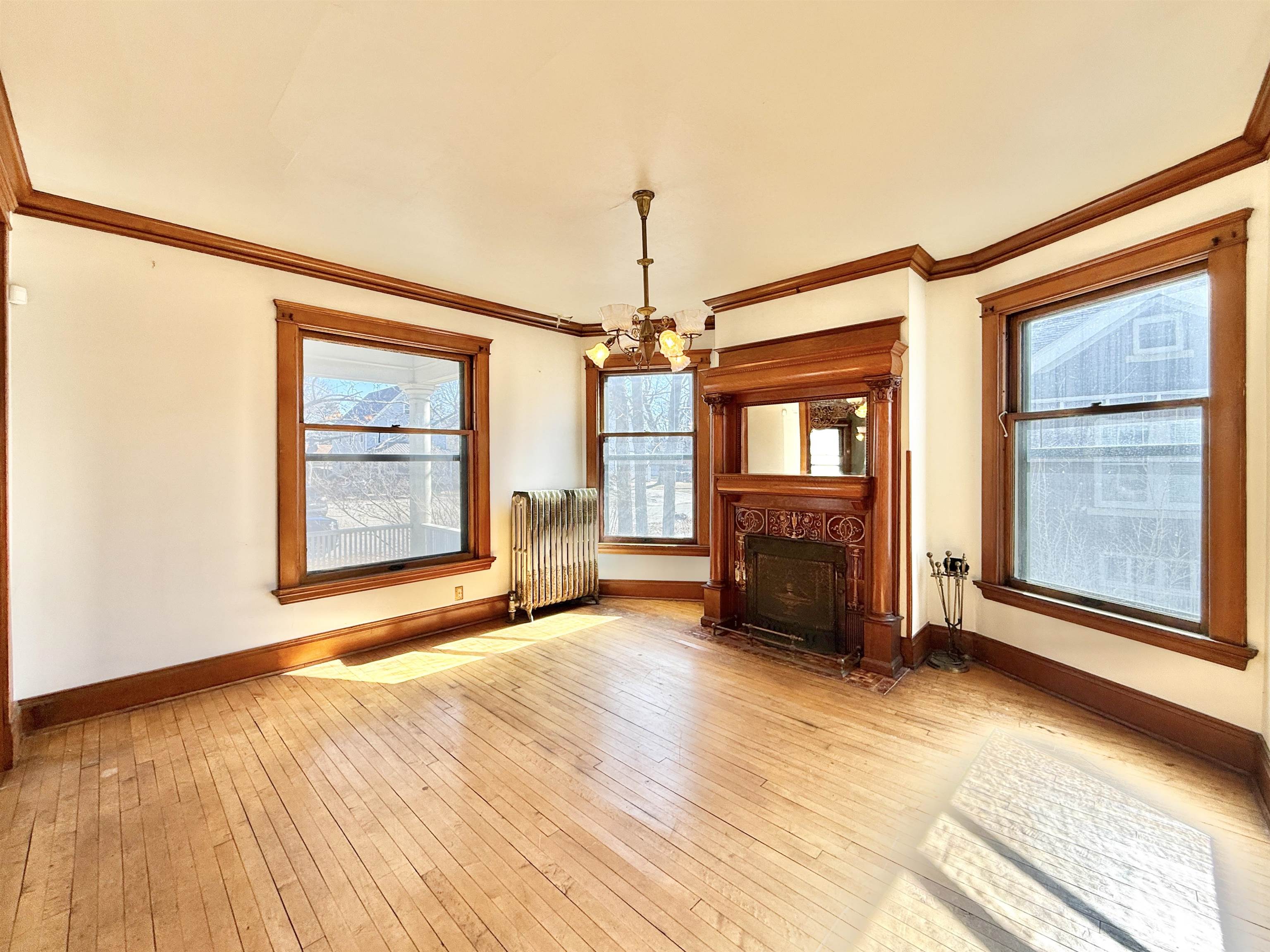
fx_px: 514
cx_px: 635
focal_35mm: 14
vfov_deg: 85.7
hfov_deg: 102.1
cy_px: 476
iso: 64
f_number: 2.2
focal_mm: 2.22
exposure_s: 1/151
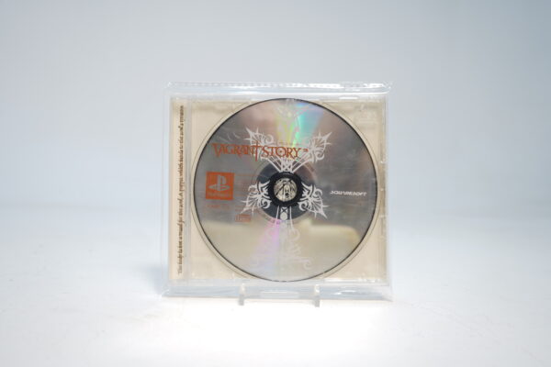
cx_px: 276
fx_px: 505
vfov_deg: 40.0
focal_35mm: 33
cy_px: 184
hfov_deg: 57.2
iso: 64
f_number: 5.6
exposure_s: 1/4
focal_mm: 33
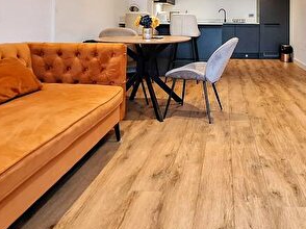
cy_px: 15
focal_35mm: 31
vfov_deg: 41.1
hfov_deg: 56.2
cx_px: 221
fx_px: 274
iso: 200
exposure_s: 1/50
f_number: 2.2
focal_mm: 1.74
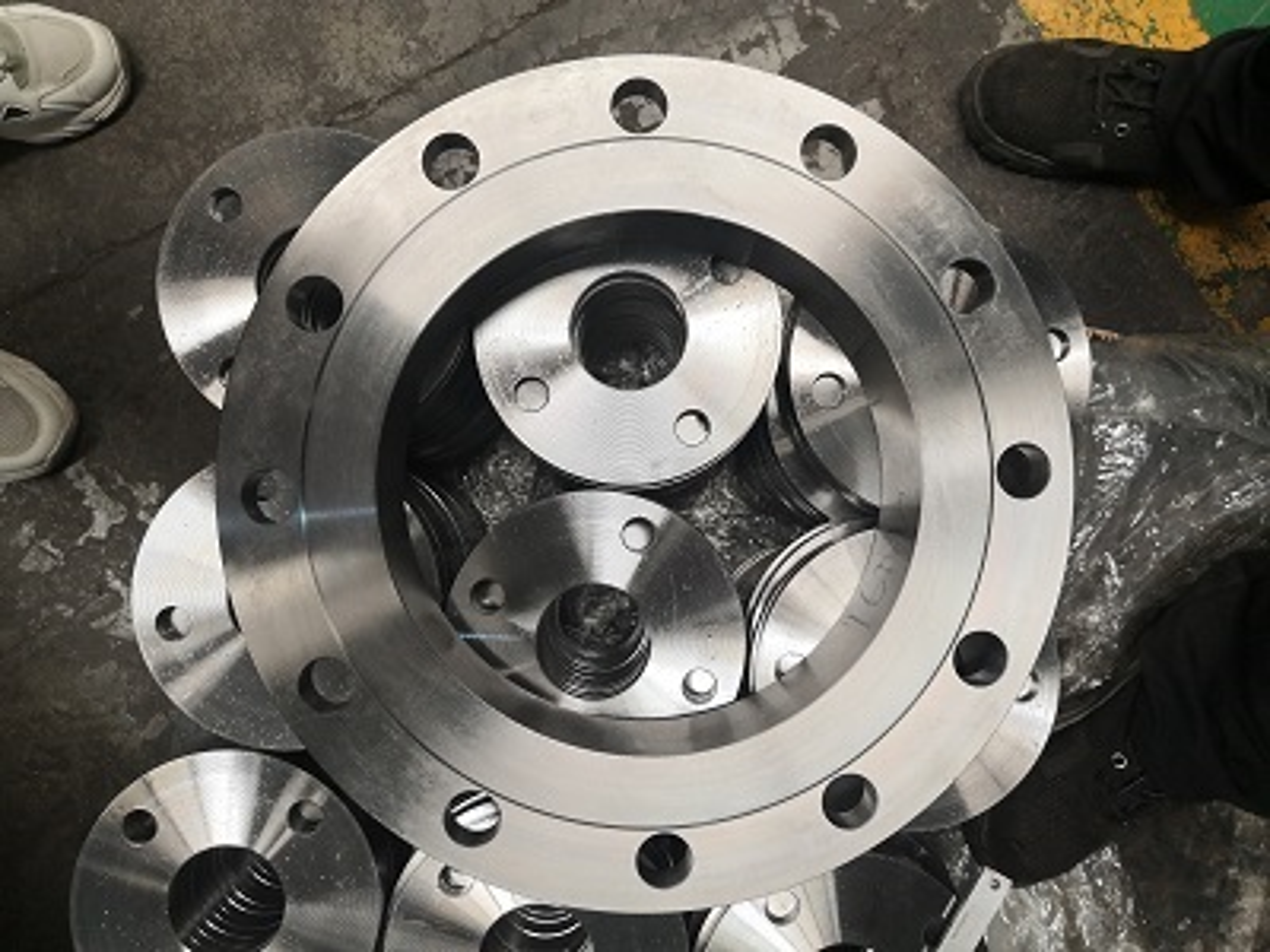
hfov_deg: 65.3
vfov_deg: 51.4
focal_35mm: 27
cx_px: 635
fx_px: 991
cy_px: 476
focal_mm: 3.95
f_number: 1.8
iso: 160
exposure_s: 1/50
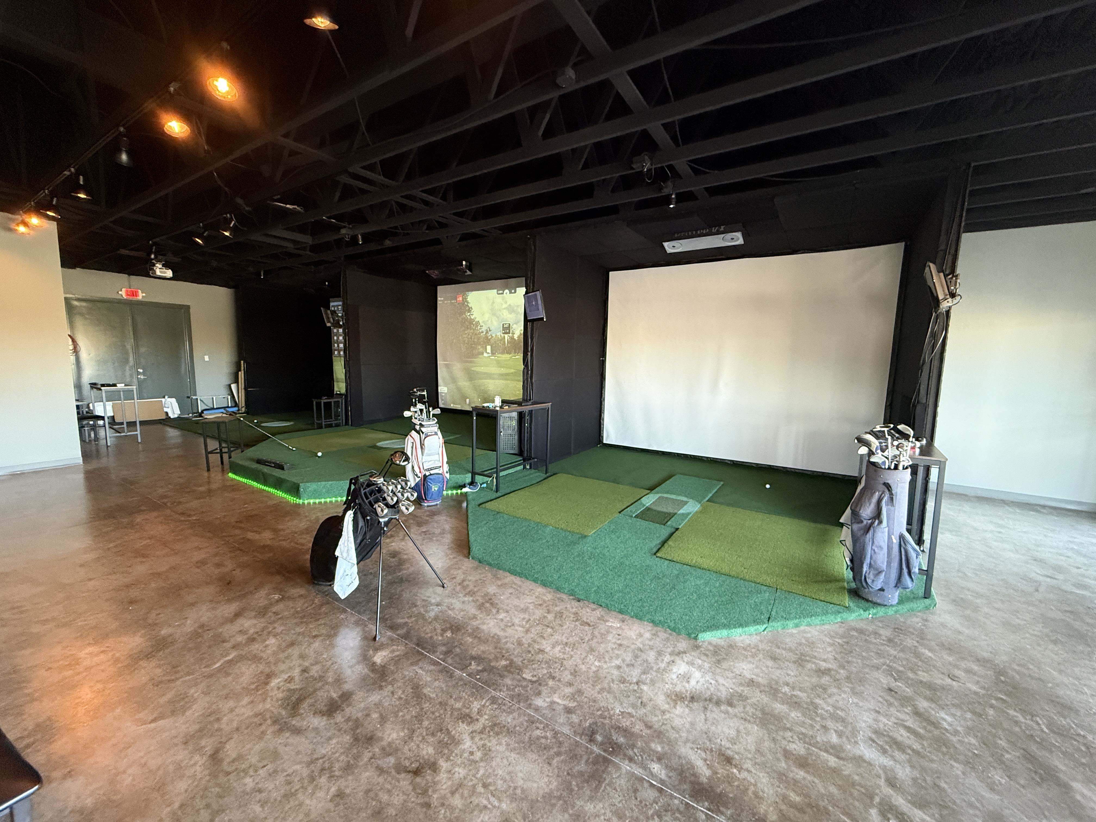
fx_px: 443
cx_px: 548
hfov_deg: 102.1
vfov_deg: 85.7
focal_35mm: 14
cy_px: 411
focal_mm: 2.22
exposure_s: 1/60
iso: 500
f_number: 2.2
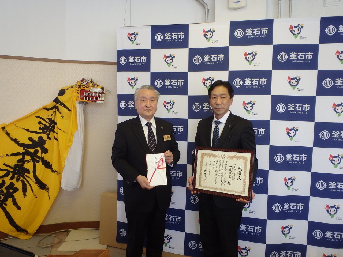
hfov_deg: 63.4
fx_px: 277
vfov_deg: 49.7
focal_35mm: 28
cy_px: 128
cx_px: 172
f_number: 3.9
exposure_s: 1/30
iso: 320
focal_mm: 5
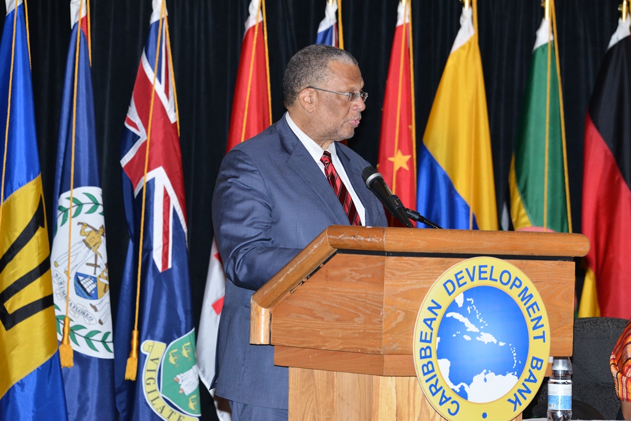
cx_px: 316
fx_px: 4207
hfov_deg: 8.6
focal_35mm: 240
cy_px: 210
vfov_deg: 5.7
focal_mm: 240
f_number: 9
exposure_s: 1/250
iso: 2000
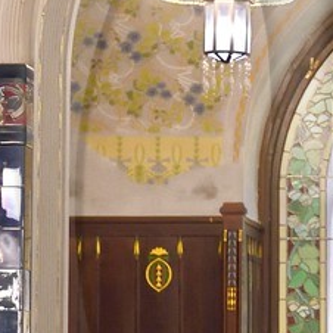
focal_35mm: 349
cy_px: 205
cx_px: 616
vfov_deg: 5.0
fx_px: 3798
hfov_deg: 5.0
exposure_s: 1/50
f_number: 4.5
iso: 3200
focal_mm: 58
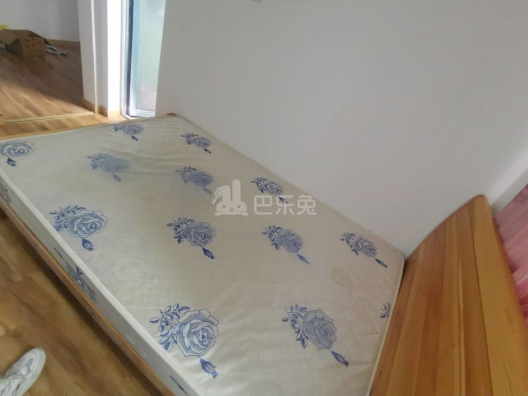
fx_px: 259
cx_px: 264
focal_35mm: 17
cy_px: 198
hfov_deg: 91.0
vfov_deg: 74.7
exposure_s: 1/100
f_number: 2.2
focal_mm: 2.26
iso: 320
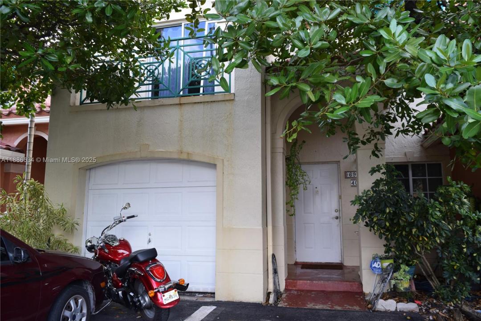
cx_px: 240
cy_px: 160
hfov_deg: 67.4
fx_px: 361
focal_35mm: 27
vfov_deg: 47.9
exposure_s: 1/160
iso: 400
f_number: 6.3
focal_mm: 18
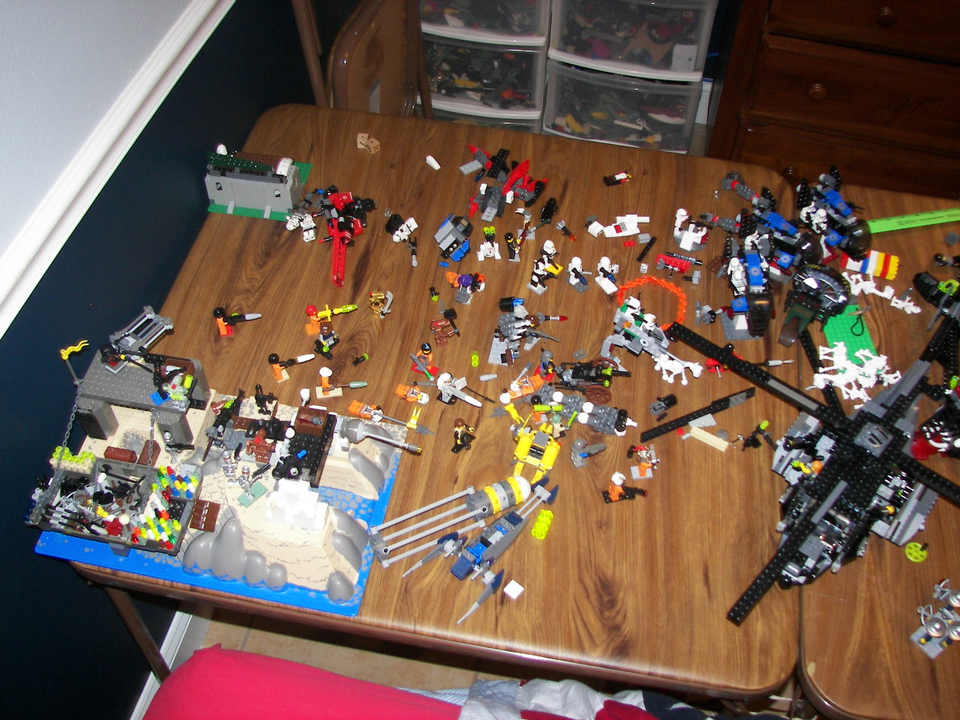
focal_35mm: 36
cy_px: 360
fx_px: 998
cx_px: 480
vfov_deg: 39.7
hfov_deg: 51.4
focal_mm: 6
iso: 100
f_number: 2.8
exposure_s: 1/30
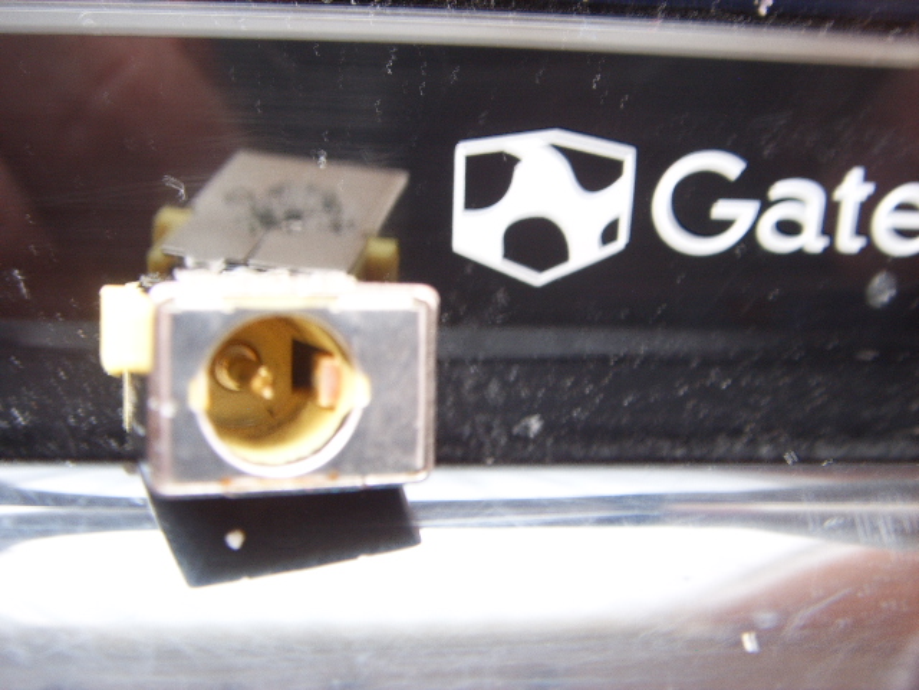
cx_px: 460
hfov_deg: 47.9
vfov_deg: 36.8
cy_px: 345
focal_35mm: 39
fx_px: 1035
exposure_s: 1/1.43
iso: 63
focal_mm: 6.6
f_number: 3.5
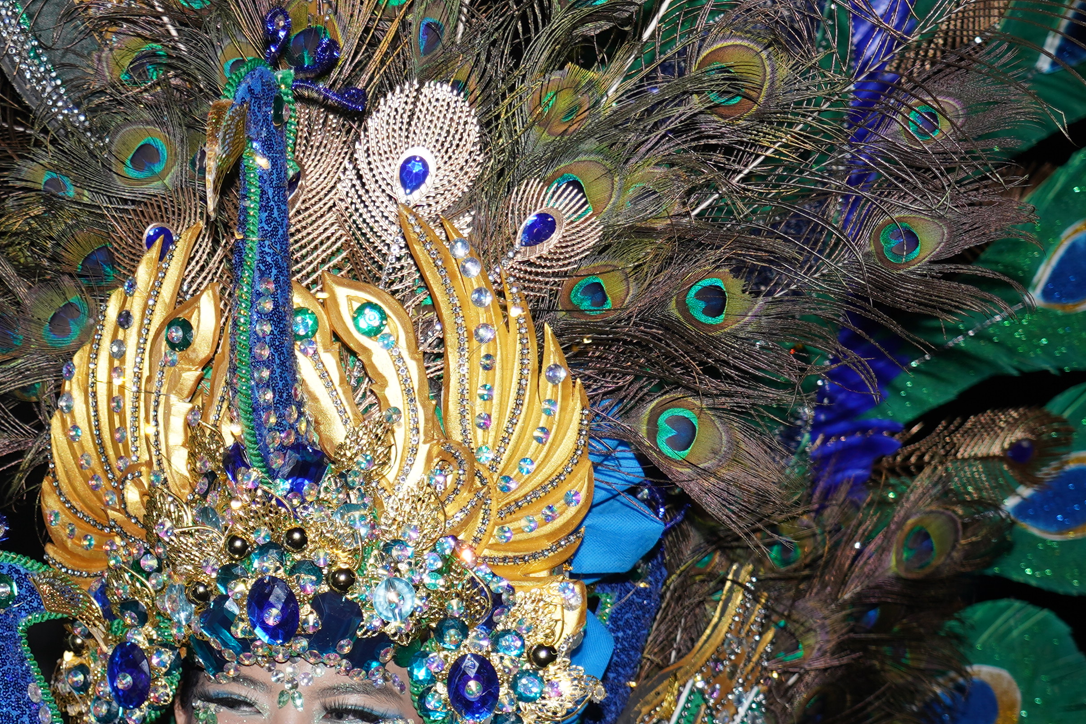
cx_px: -11
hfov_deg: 17.1
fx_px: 3529
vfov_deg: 11.6
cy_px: 700
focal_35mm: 117
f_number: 4
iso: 160
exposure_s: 1/50
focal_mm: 47
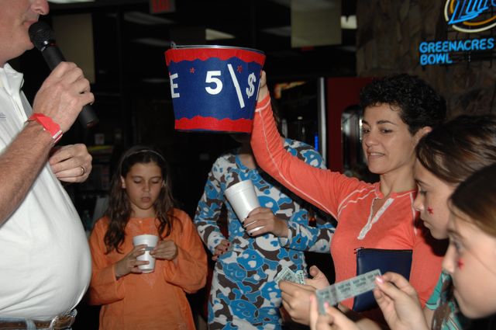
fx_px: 784
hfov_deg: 35.1
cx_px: 248
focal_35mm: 57
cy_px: 165
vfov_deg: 23.7
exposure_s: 1/125
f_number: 4.2
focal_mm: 38
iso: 200
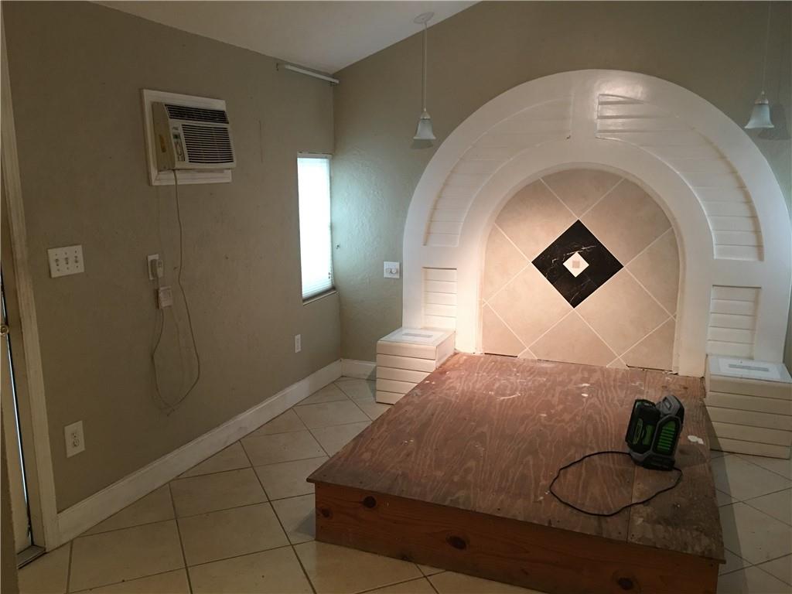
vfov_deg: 48.2
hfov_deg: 61.7
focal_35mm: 29
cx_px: 396
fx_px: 664
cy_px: 297
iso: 80
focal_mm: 4.15
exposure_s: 1/10
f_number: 2.2
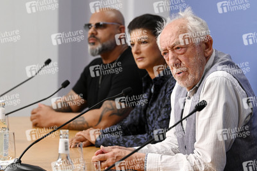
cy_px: 86
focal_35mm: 151
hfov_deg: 13.6
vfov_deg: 9.1
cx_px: 114
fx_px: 1077
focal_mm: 135
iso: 2500
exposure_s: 1/320
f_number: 6.3
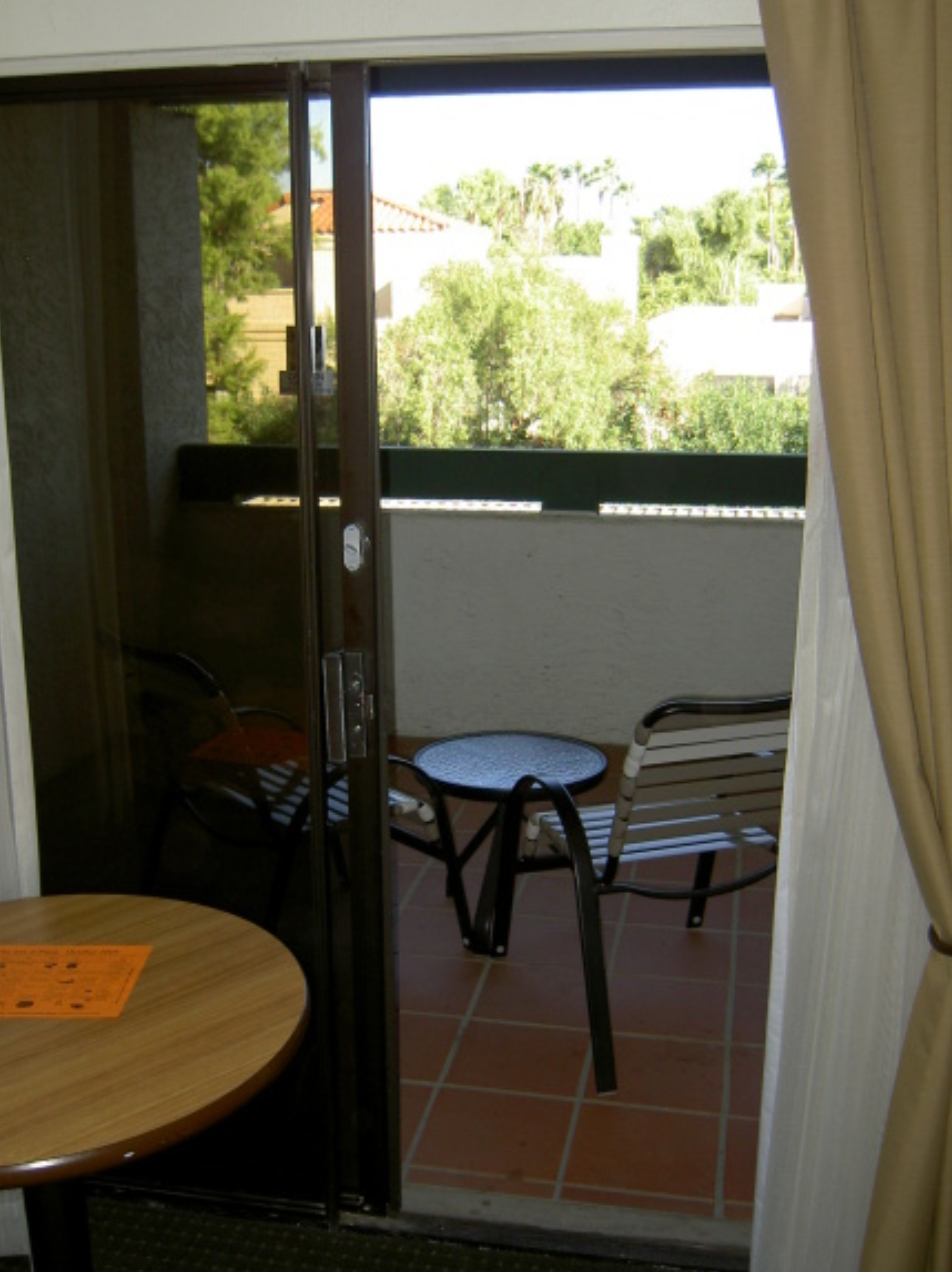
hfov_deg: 37.7
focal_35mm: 38
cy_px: 653
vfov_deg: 49.0
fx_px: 1395
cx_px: 473
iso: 50
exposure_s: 1/160
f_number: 2.8
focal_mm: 5.6
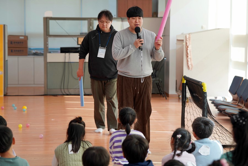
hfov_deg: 21.5
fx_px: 654
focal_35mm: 95
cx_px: 124
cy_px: 83
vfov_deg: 14.4
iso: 400
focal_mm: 95
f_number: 4
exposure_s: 1/160
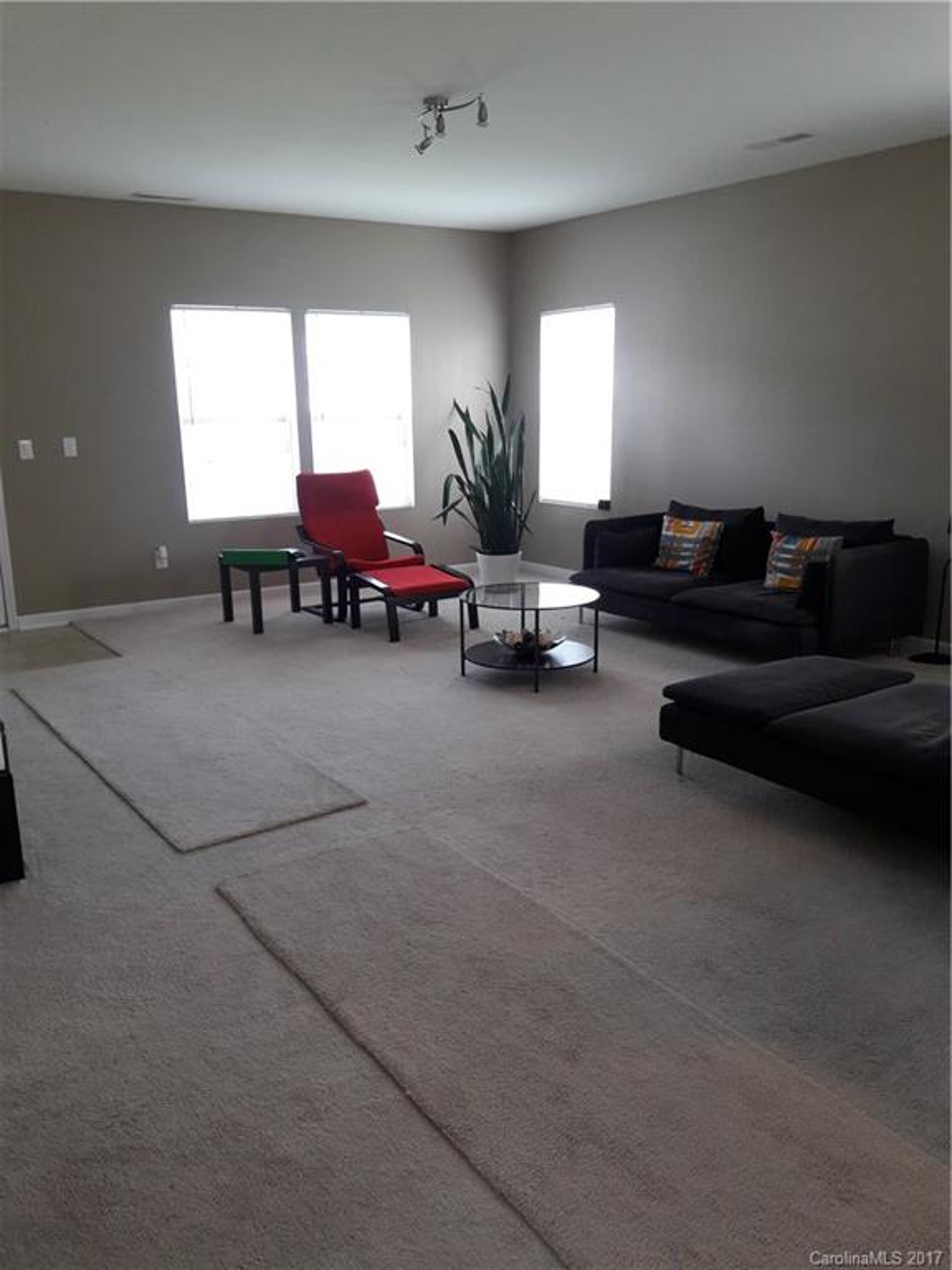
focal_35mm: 28
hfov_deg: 49.7
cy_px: 635
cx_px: 476
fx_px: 1027
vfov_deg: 63.4
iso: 80
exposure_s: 1/33
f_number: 1.9
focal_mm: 3.7
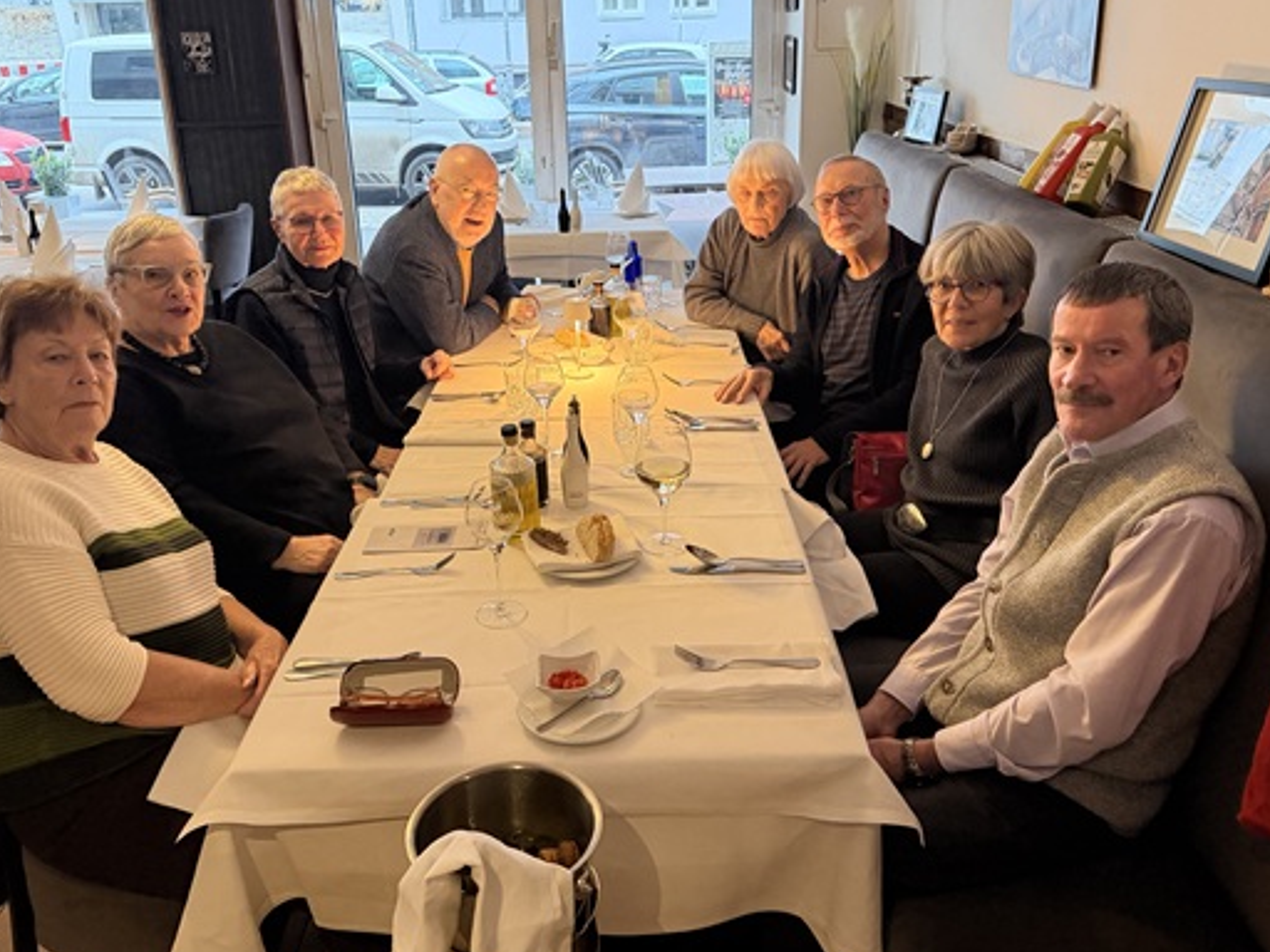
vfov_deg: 46.6
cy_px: 389
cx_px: 620
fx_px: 1101
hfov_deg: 60.0
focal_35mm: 30
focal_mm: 6.76
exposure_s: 1/50
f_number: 1.78
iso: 800
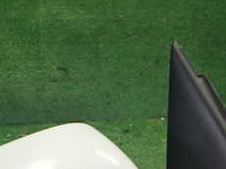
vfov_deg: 17.7
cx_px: 90
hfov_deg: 25.0
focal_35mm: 78
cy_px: 219
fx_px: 509
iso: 500
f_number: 2.3
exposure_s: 1/30
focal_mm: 5.4
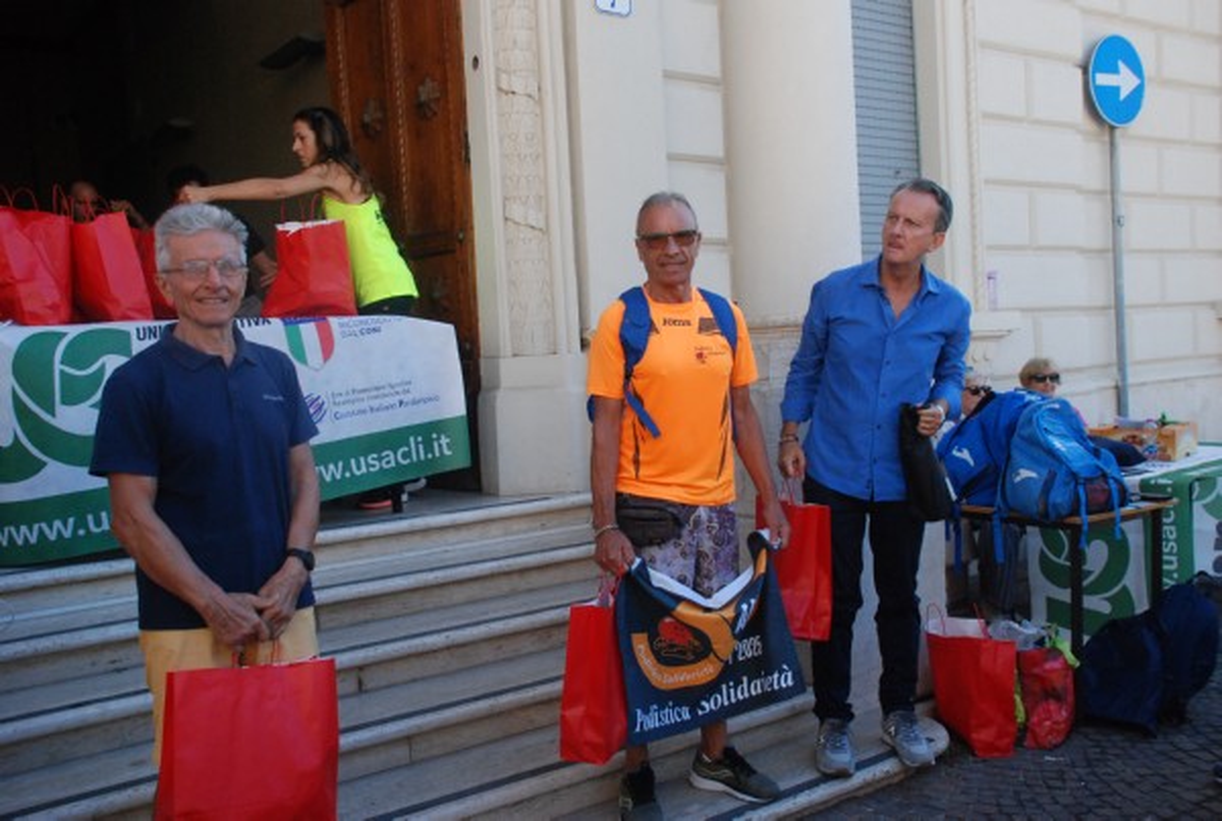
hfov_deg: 57.1
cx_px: 611
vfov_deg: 40.2
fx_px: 1123
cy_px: 410
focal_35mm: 33
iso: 1000
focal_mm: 22
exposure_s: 1/1000
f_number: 4.5
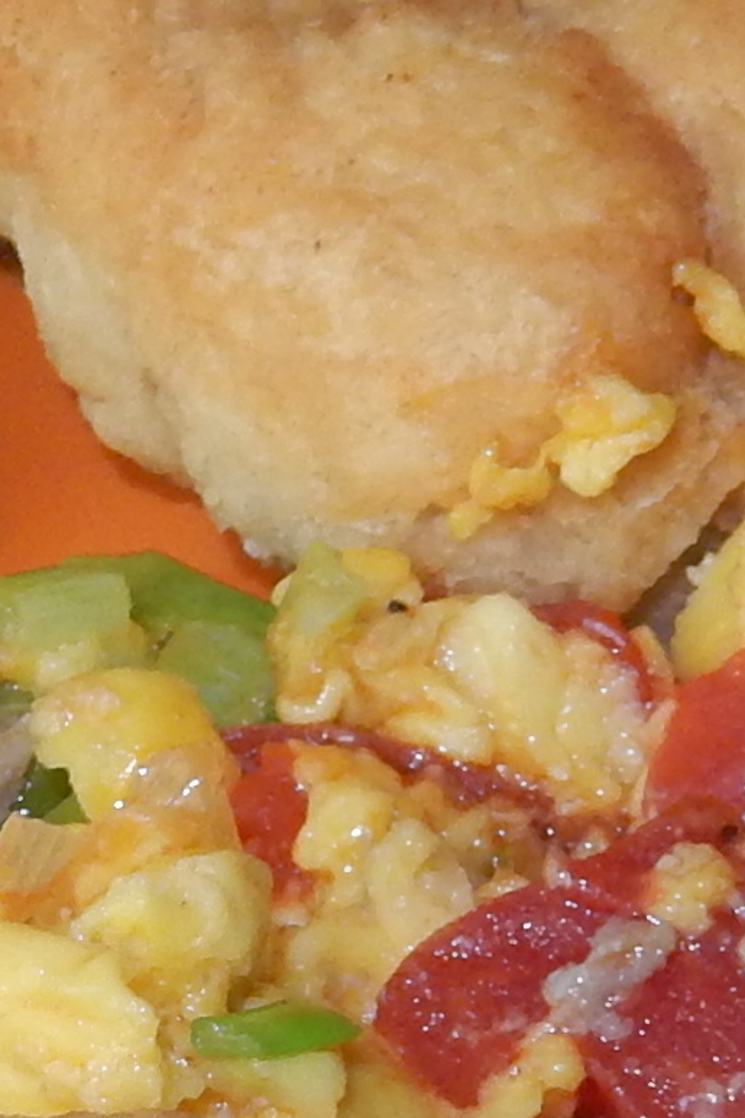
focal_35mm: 155
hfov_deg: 8.8
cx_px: 48
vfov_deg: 13.1
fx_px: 4813
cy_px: 1088
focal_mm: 4.5
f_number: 3.7
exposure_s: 1/30
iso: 200
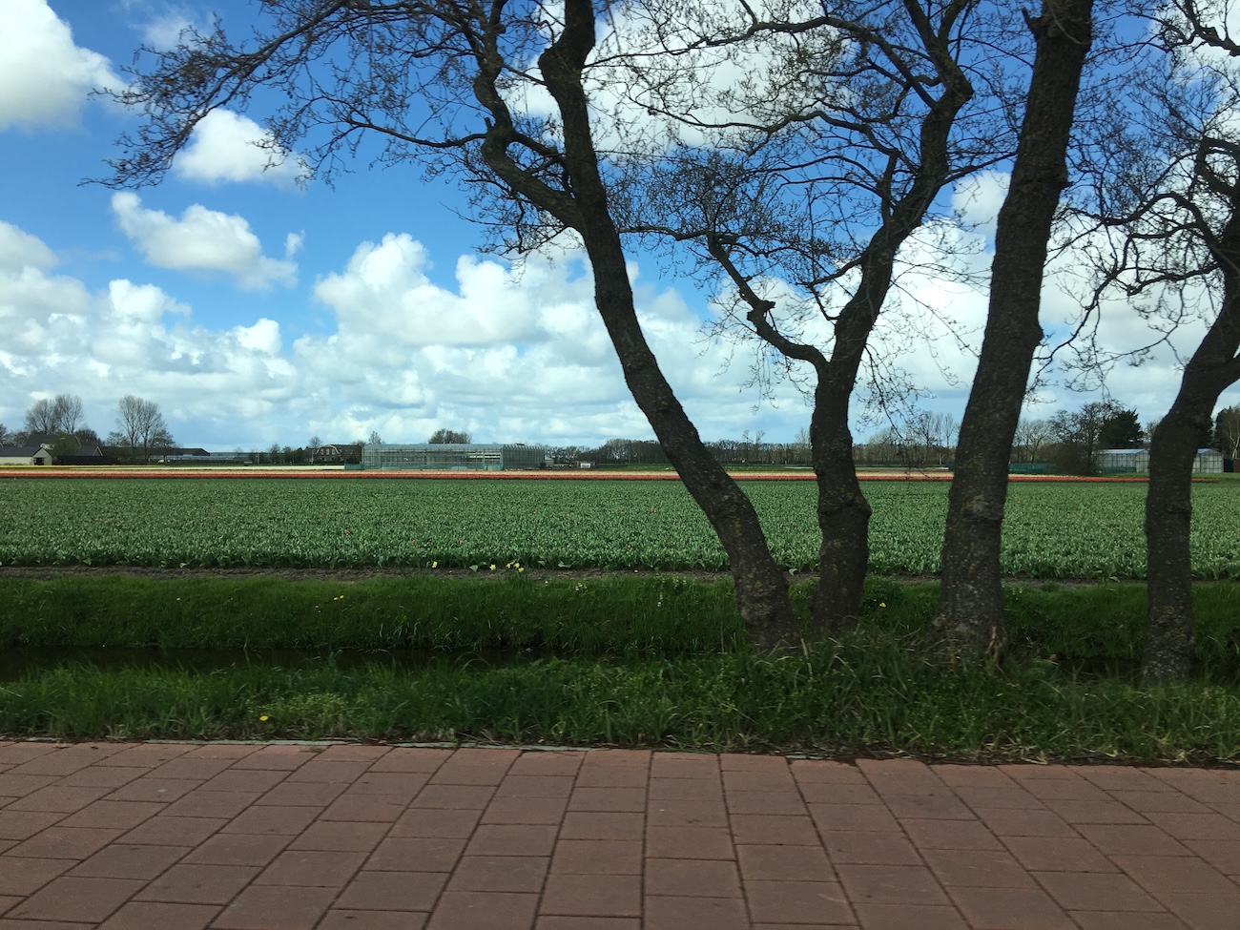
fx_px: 1039
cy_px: 465
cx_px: 620
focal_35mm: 29
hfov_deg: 61.7
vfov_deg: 48.2
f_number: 2.2
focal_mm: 4.15
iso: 25
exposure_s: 1/1083
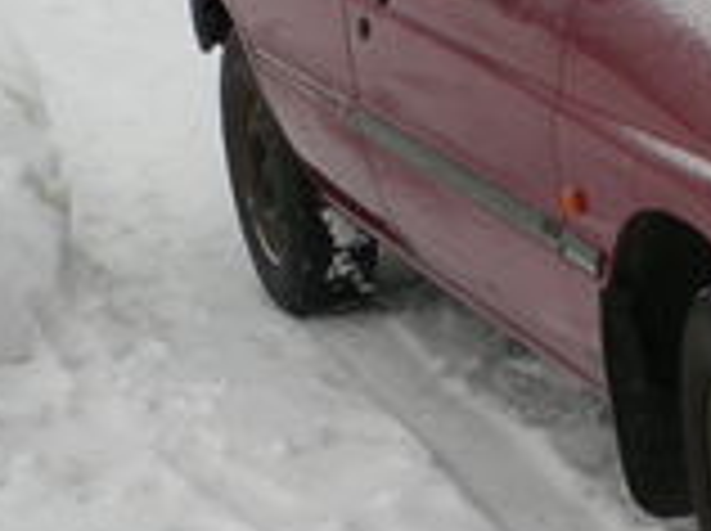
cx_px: 616
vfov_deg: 9.6
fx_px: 3158
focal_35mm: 154
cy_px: 378
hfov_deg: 12.8
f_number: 4.6
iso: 50
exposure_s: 1/164
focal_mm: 6.3
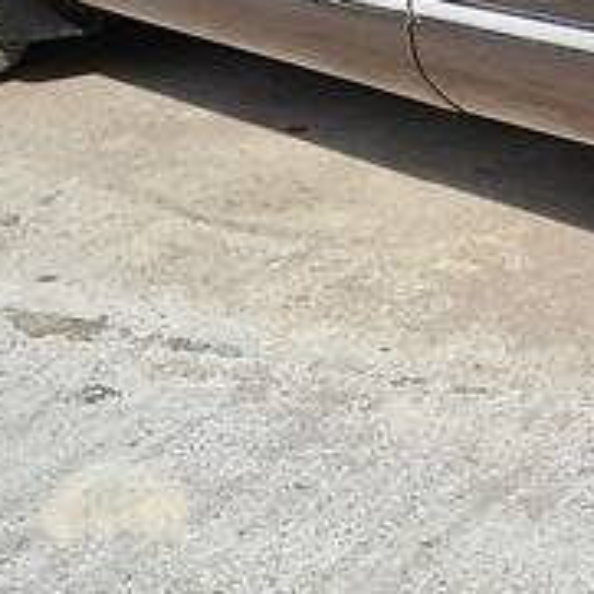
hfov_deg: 13.2
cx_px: 922
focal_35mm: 124
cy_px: -182
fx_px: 2407
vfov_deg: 13.5
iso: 100
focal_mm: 22
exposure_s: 1/160
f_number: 7.1
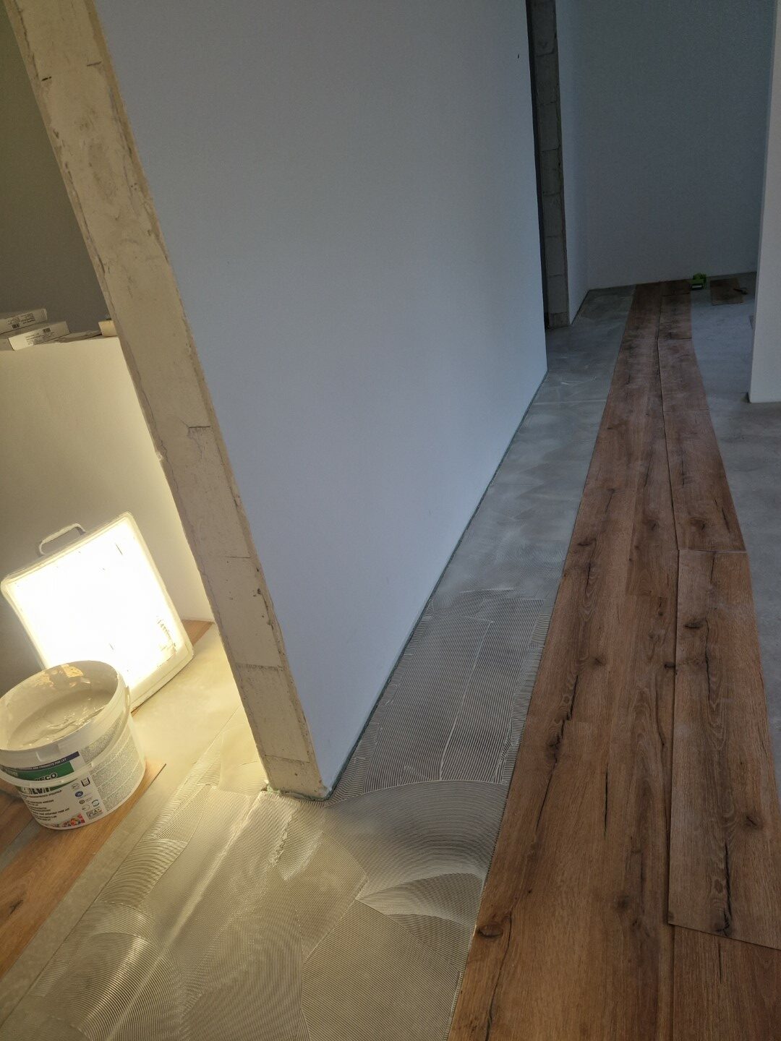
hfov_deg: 58.9
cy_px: 520
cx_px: 390
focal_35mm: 23
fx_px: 692
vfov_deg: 73.9
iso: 160
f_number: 1.8
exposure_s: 1/180
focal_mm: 5.4
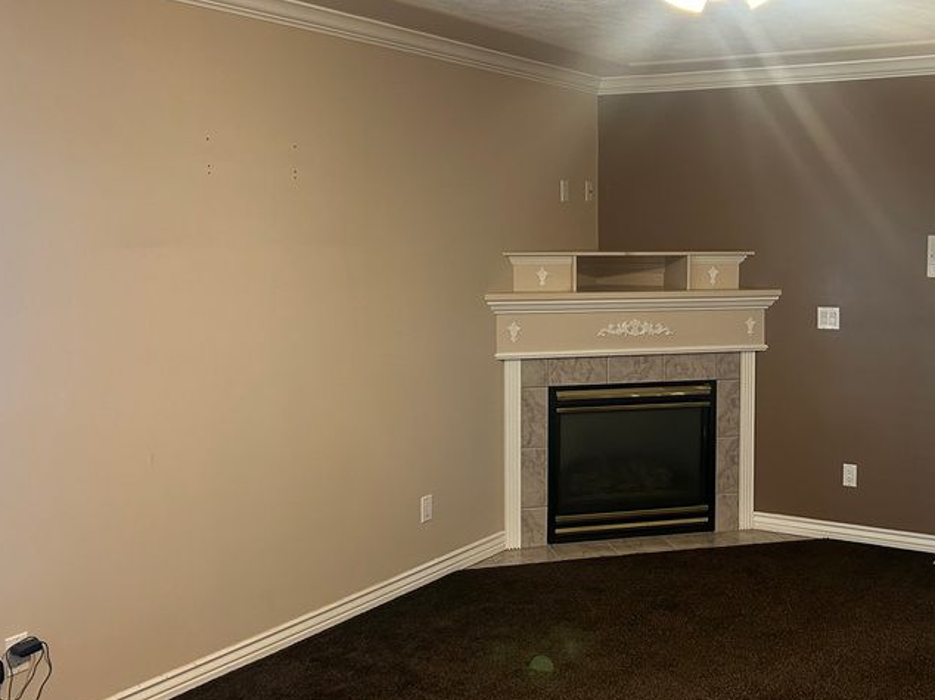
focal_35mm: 42
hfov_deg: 44.1
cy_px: 318
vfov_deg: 34.3
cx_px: 630
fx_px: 1134
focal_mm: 5.7
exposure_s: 1/60
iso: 200
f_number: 1.5
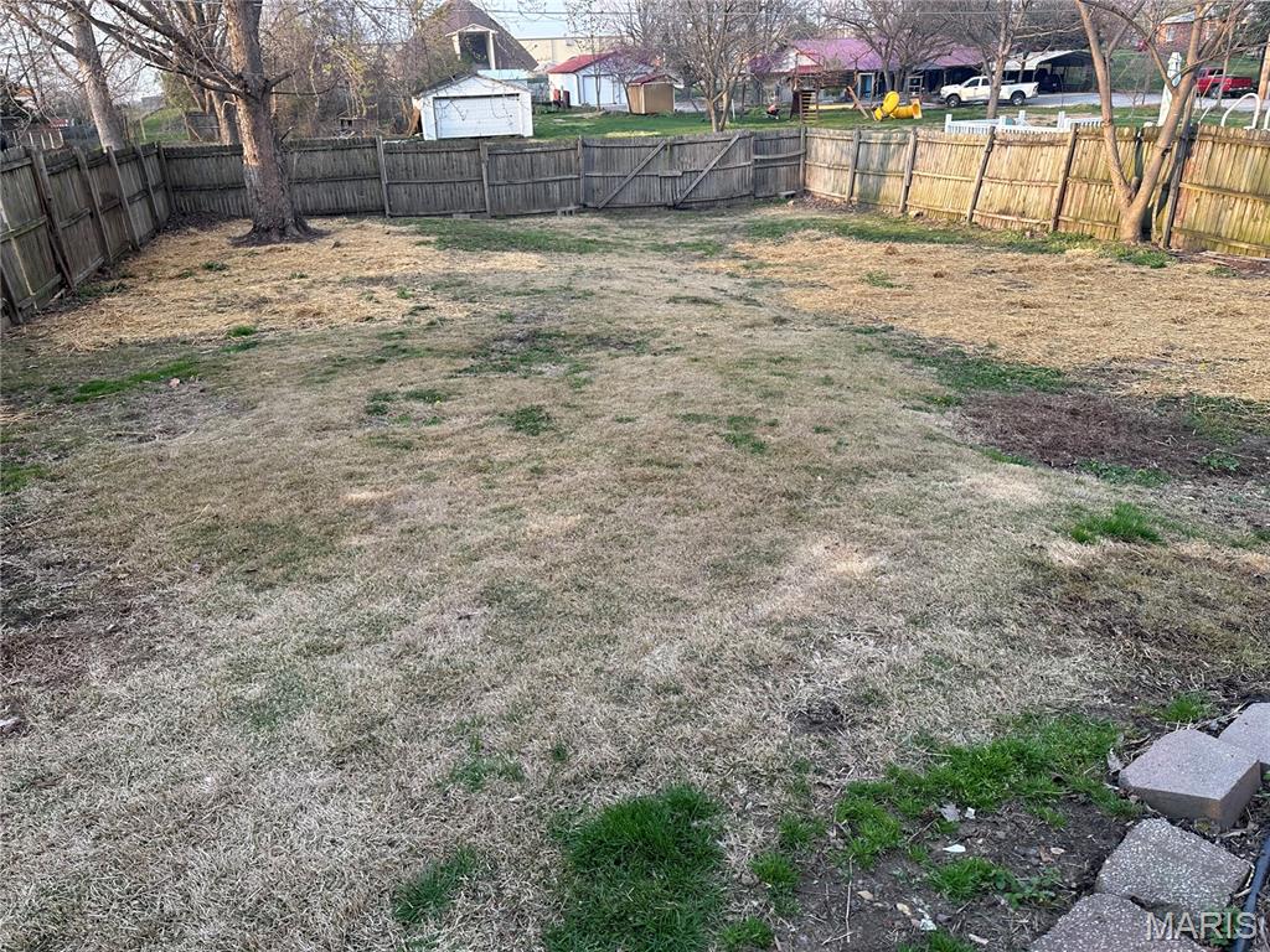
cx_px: 635
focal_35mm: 24
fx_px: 881
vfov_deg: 56.8
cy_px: 476
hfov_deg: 71.6
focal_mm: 6.86
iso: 80
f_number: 1.78
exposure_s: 1/376
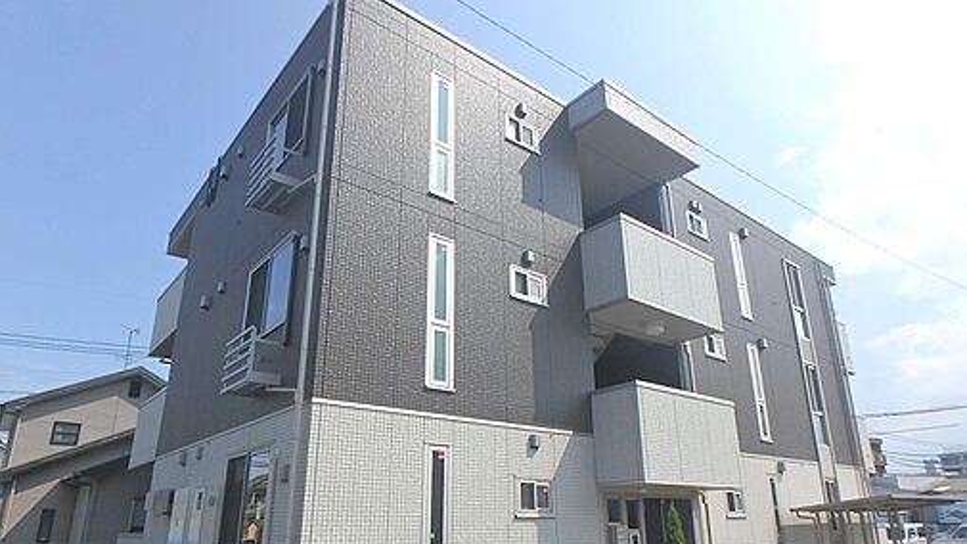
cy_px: 334
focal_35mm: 23
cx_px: 484
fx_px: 590
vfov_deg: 49.1
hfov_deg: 78.7
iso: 125
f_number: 6
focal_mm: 3.7
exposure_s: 1/640
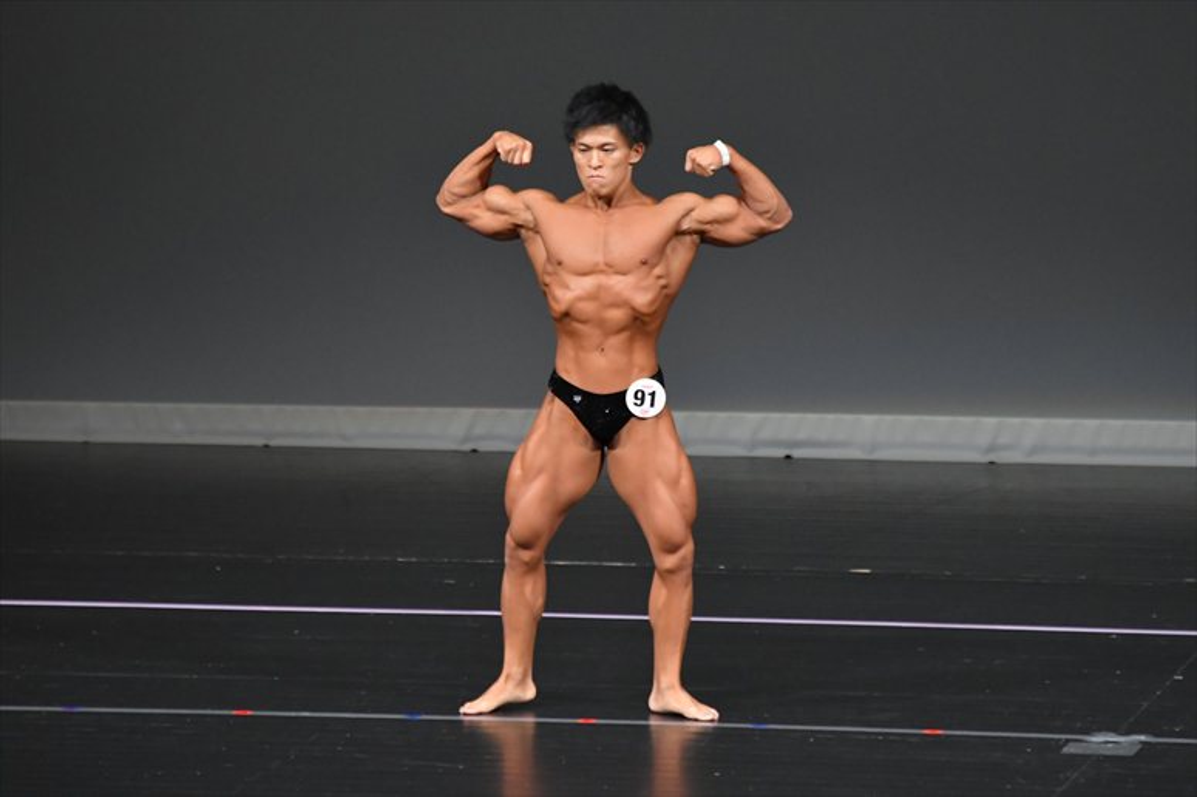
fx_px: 12463
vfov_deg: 3.7
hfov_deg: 5.5
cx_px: 598
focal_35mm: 375
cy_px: 398
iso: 4000
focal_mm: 250
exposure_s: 1/400
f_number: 5.6
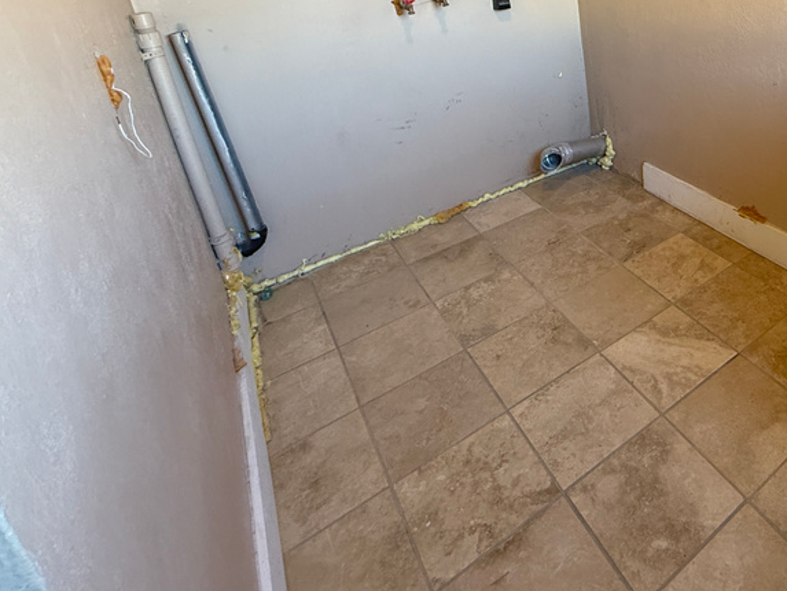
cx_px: 669
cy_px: 78
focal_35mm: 25
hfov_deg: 61.4
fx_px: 568
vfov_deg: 49.9
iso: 200
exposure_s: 1/60
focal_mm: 2.22
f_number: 2.2
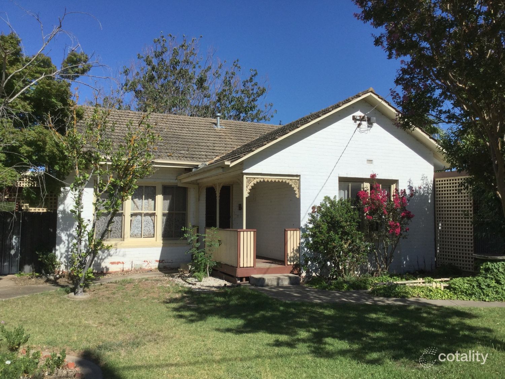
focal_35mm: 31
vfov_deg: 45.4
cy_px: 190
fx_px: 452
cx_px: 252
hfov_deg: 58.4
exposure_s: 1/2398
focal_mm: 3.3
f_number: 2.4
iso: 25
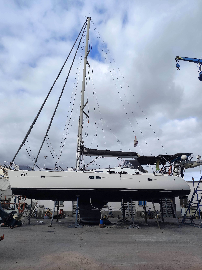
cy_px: 135
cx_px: 101
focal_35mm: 23
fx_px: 179
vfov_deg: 73.9
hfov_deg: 58.9
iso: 50
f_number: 1.65
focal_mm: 6.19
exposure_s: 1/528
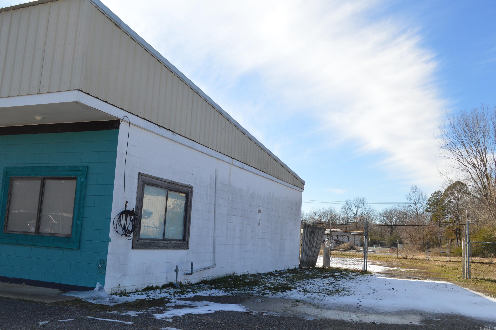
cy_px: 165
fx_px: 454
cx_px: 248
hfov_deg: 57.3
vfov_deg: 39.9
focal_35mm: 33
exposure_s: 1/200
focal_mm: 22
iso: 100
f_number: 8
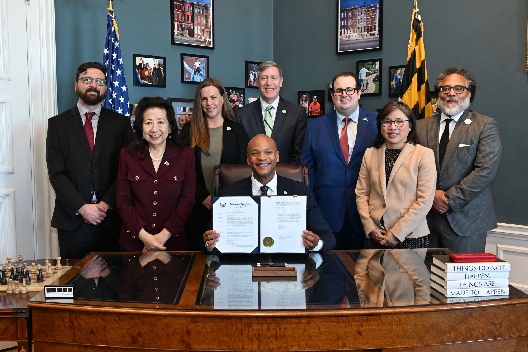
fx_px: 484
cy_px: 176
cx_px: 264
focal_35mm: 33
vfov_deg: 40.0
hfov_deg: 57.2
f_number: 7.1
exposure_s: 1/100
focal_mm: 33
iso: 3200
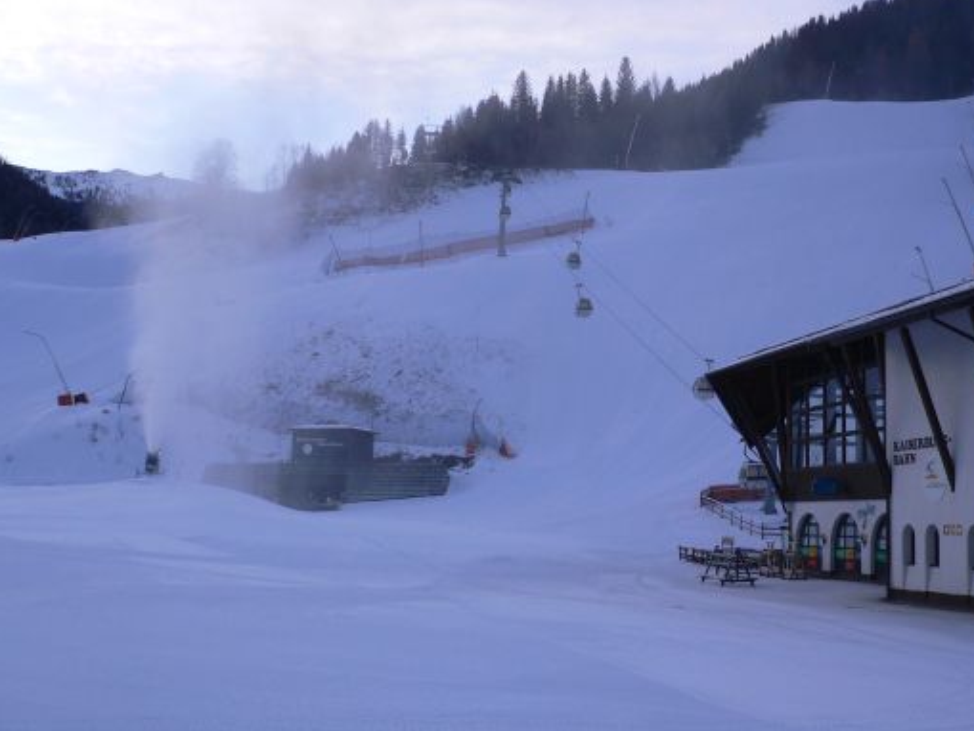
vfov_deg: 32.9
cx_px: 542
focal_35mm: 44
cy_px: 383
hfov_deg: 42.9
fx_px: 1238
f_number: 2.8
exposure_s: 1/320
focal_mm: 5.8
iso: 80
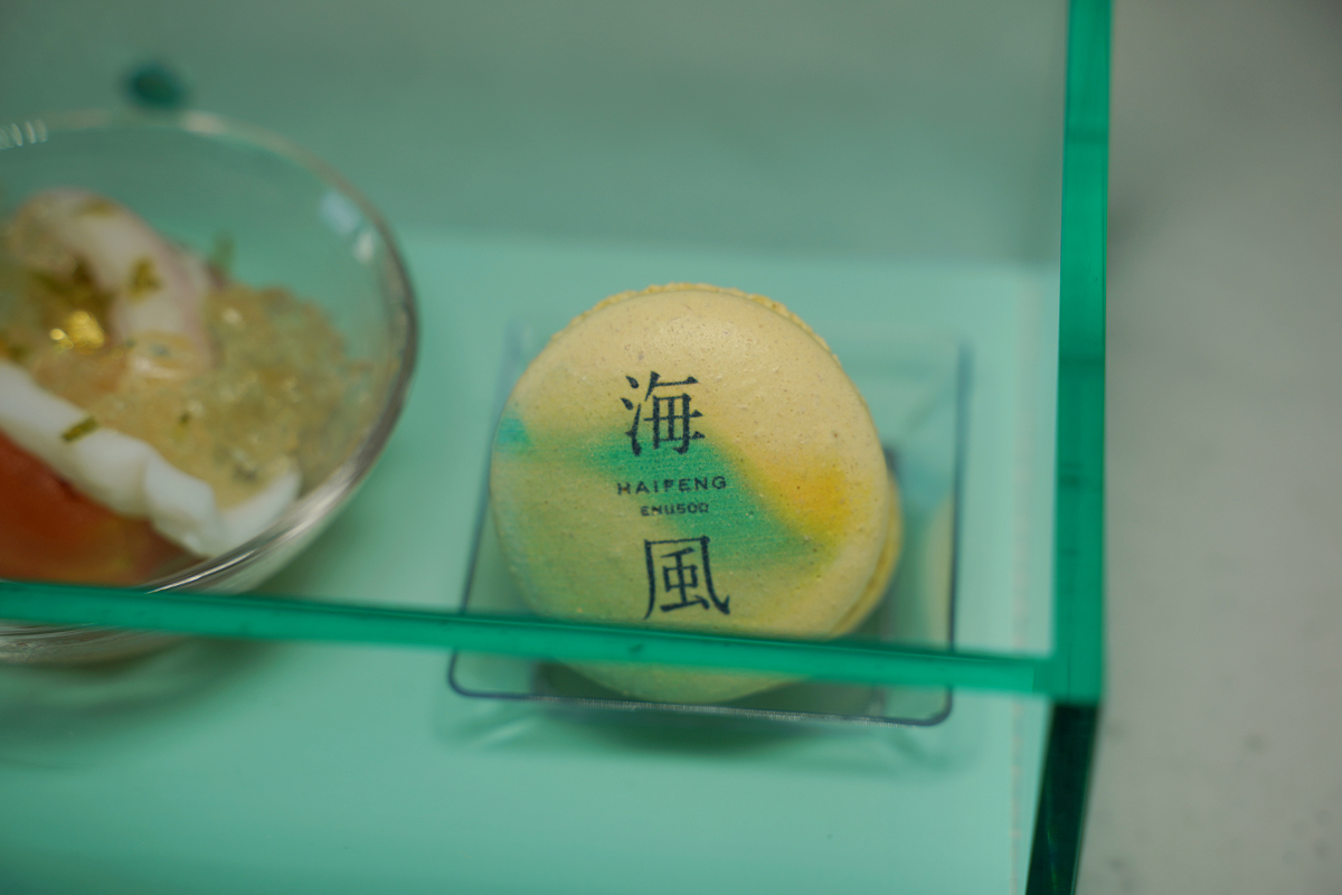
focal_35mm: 71
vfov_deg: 19.2
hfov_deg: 28.5
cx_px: 671
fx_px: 2647
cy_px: 448
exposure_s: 1/125
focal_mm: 71
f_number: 4.5
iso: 100
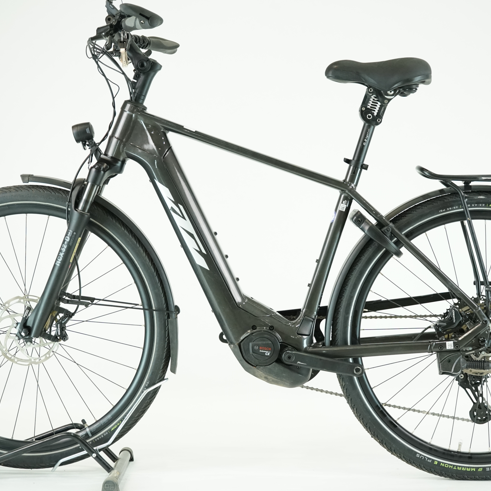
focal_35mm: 71
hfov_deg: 24.3
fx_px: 1139
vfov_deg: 24.3
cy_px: 243
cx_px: 256
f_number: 5.6
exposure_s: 1/200
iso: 2500
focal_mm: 55
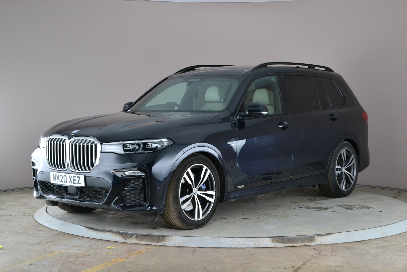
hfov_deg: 33.4
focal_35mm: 60
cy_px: 136
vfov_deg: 22.6
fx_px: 678
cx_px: 204
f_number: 11
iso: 720
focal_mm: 40
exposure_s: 1/8
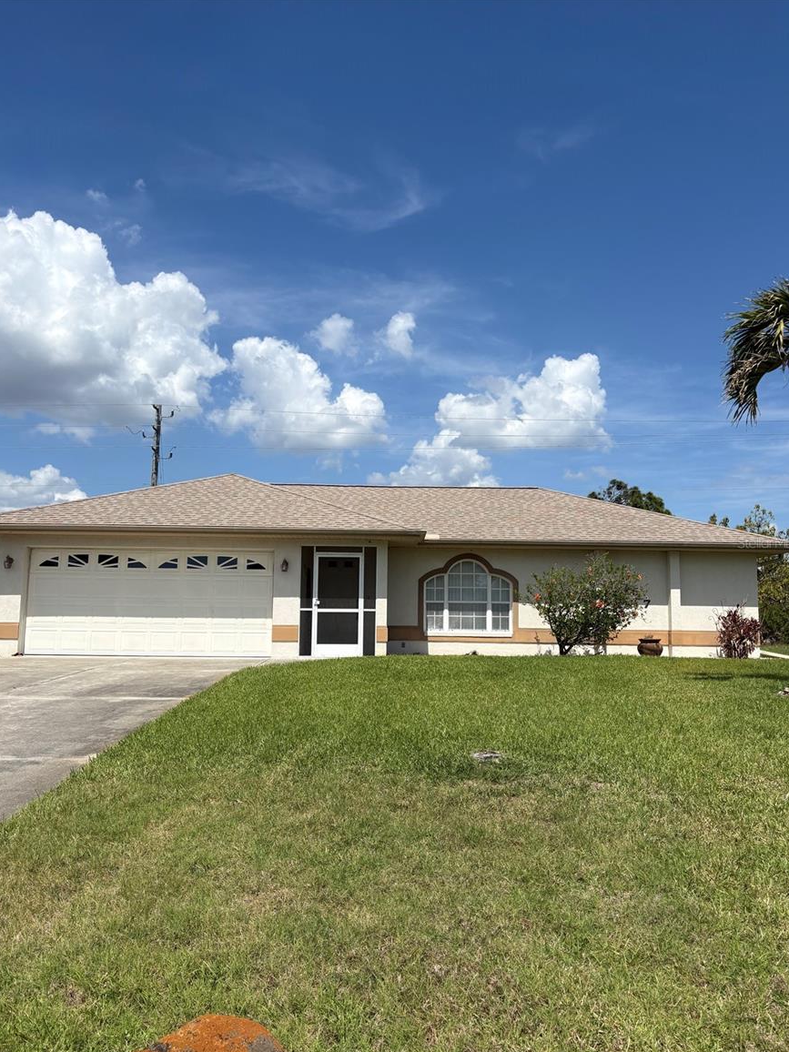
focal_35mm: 27
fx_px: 821
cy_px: 542
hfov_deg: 51.4
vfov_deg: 65.3
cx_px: 392
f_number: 1.6
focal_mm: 5.96
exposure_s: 1/6329
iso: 50
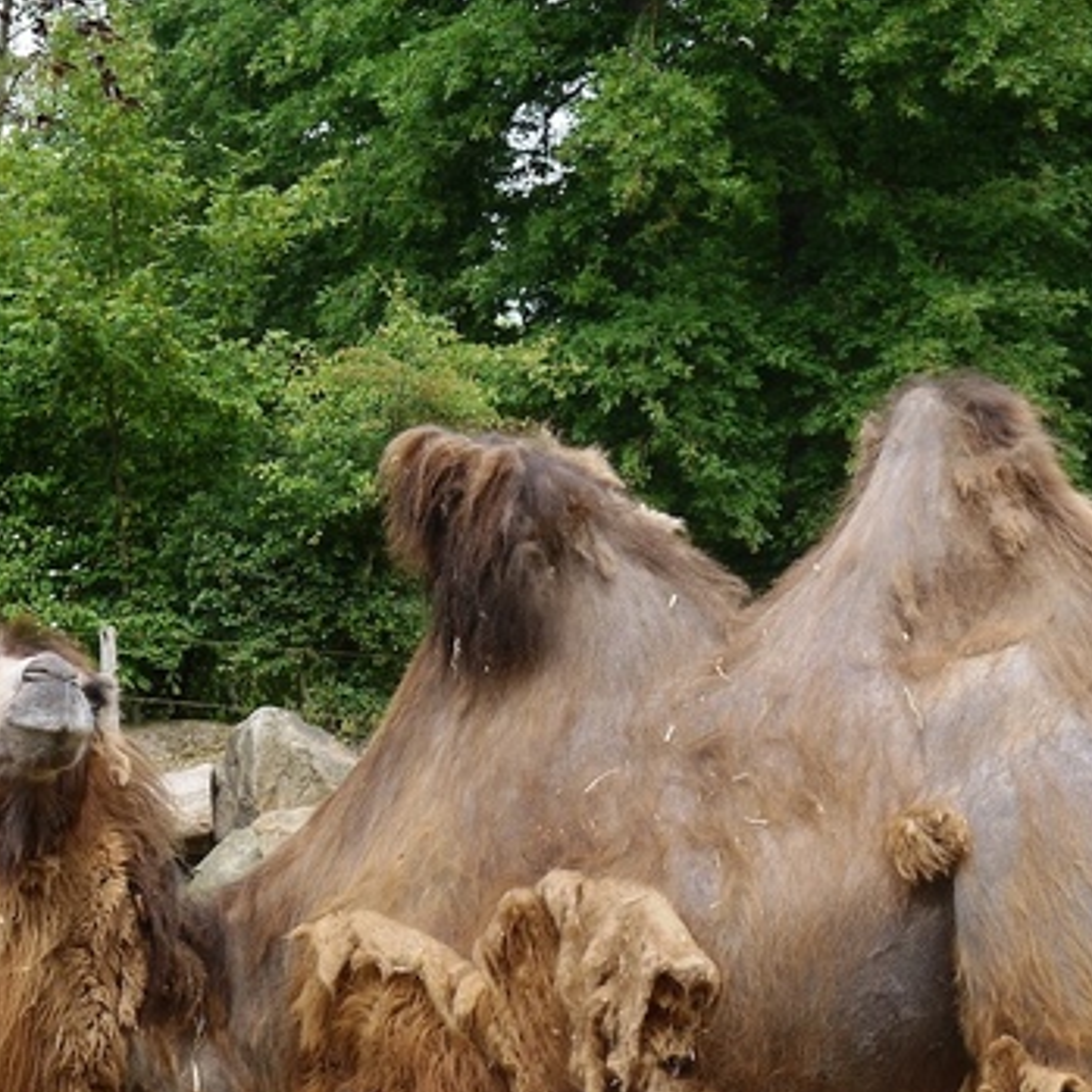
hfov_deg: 14.8
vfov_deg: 14.8
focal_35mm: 117
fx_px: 4176
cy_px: 956
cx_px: 285
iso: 100
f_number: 6.3
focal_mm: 28
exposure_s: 1/200
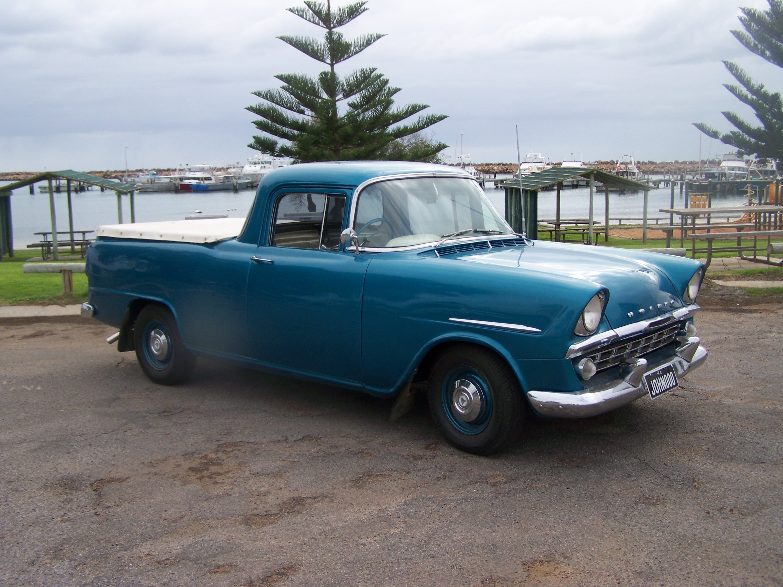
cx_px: 392
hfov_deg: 49.0
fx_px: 860
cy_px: 294
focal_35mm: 38
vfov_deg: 37.7
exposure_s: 1/400
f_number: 2.8
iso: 64
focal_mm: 6.3
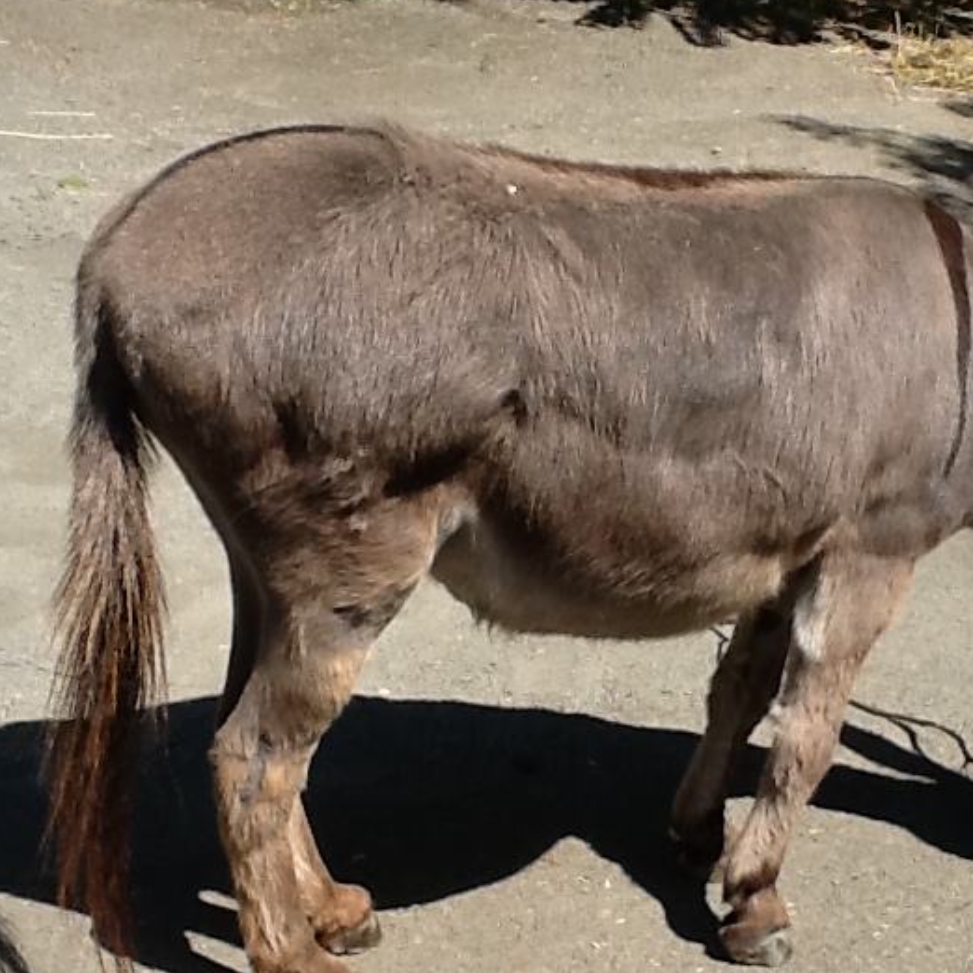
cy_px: 615
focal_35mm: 52
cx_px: 617
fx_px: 1654
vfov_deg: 32.6
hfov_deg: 32.6
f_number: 2.4
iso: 64
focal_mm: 2.03
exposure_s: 1/1337
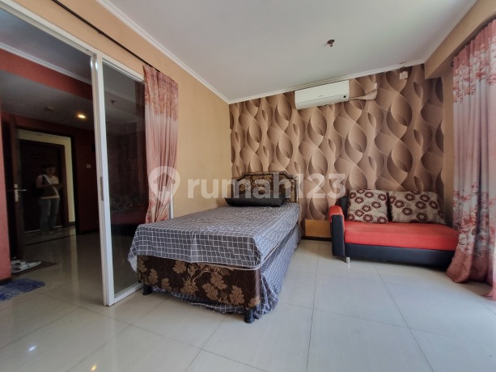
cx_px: 248
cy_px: 186
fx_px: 186
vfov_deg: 89.9
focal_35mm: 13
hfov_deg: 106.2
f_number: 2.2
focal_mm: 1.74
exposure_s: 1/50
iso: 80
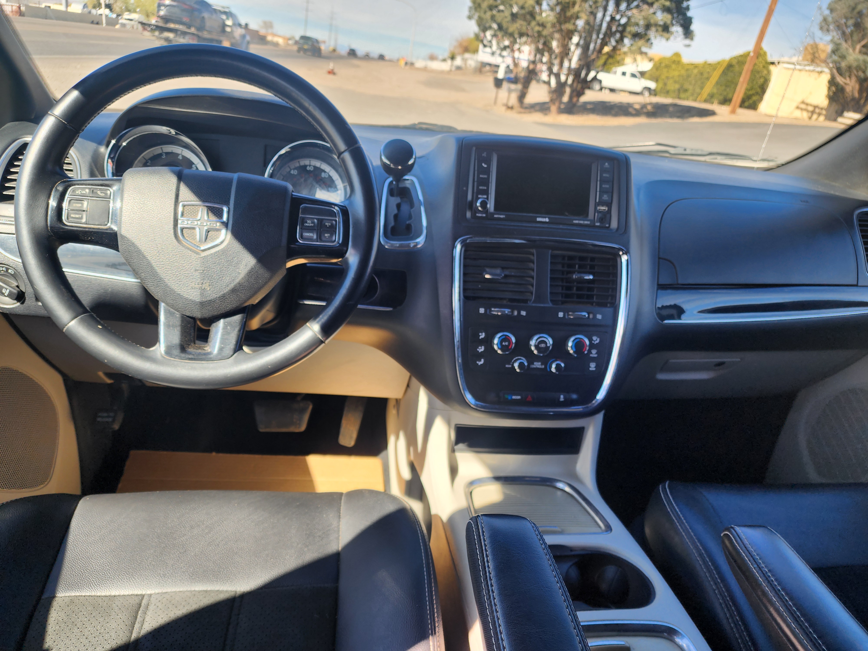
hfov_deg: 73.9
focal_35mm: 23
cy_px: 326
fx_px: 577
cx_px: 434
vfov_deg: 58.9
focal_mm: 6.4
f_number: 1.8
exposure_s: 1/180
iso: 25
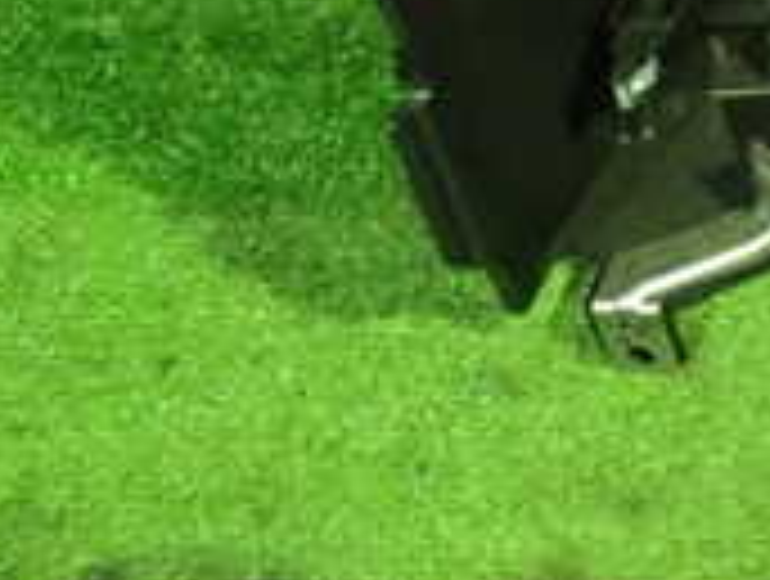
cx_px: 1297
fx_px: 2341
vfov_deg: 13.4
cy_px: -283
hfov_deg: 16.3
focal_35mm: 105
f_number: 2.3
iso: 800
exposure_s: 1/20
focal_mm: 5.4
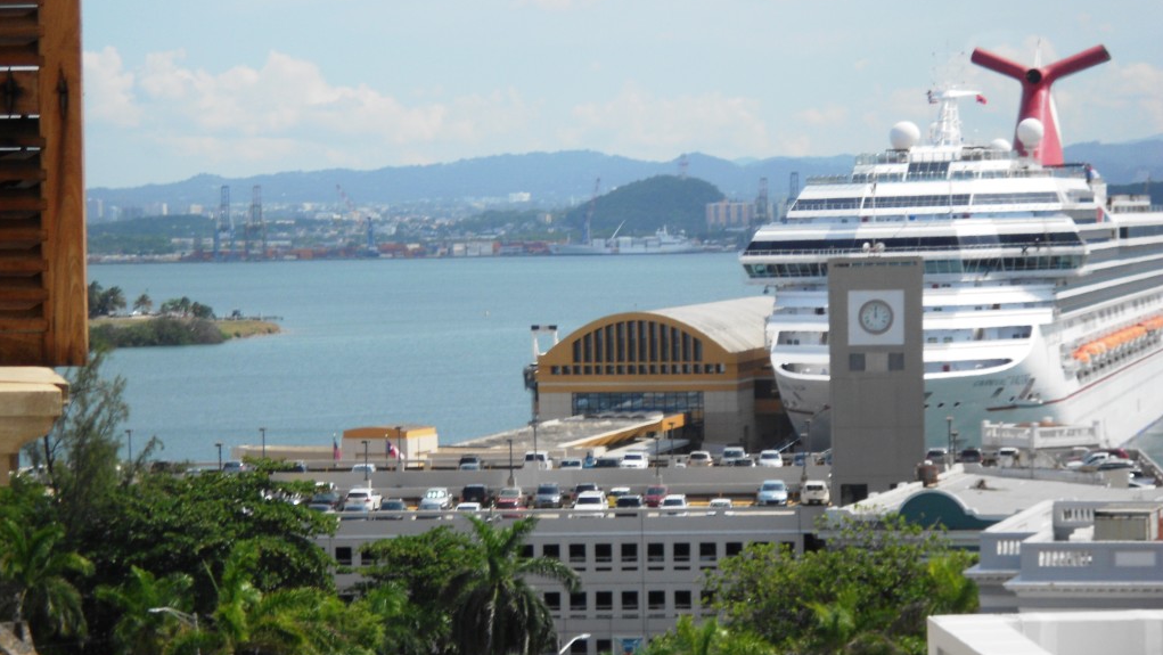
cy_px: 375
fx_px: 4380
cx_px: 582
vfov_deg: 8.6
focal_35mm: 142
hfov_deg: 15.1
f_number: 6.5
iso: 80
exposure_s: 1/320
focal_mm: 23
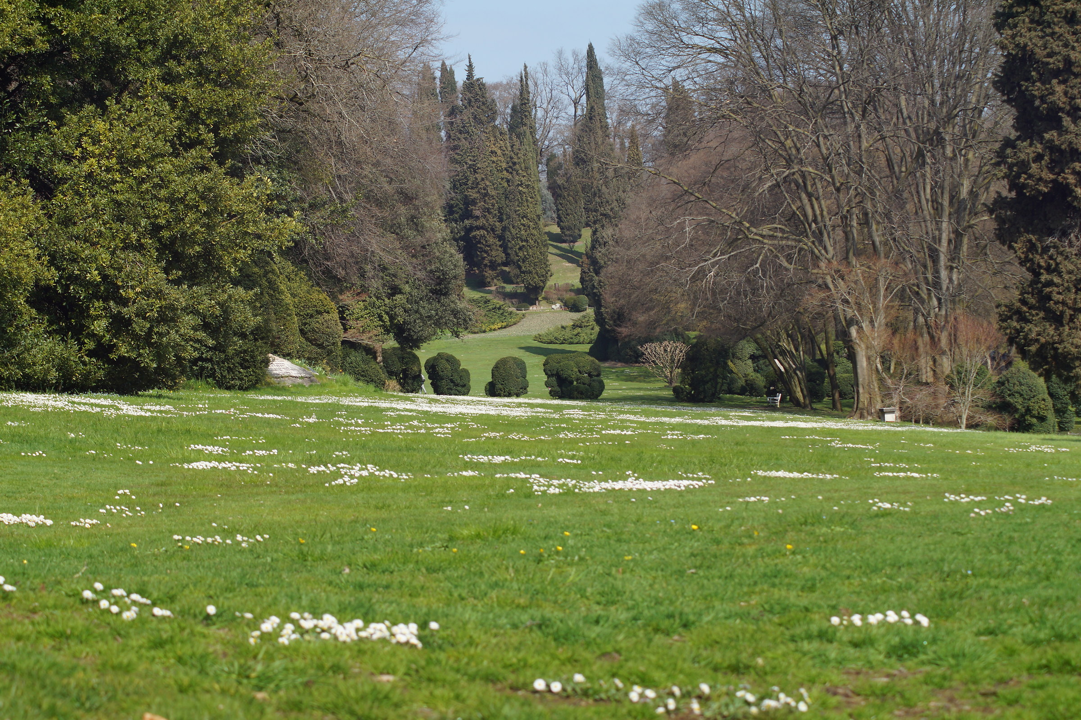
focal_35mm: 105
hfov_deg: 19.5
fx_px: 3151
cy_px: 360
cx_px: 540
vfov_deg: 13.0
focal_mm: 70
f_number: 9
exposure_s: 1/200
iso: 100
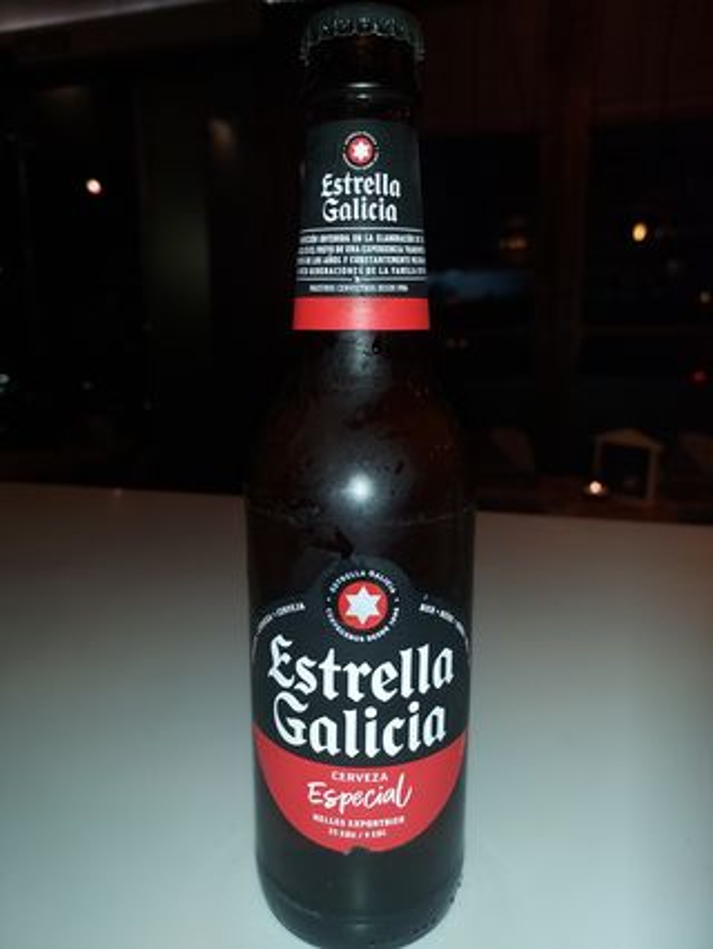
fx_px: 658
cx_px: 356
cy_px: 474
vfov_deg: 71.6
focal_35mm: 24
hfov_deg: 56.9
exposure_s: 1/100
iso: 64
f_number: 1.8
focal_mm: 4.6
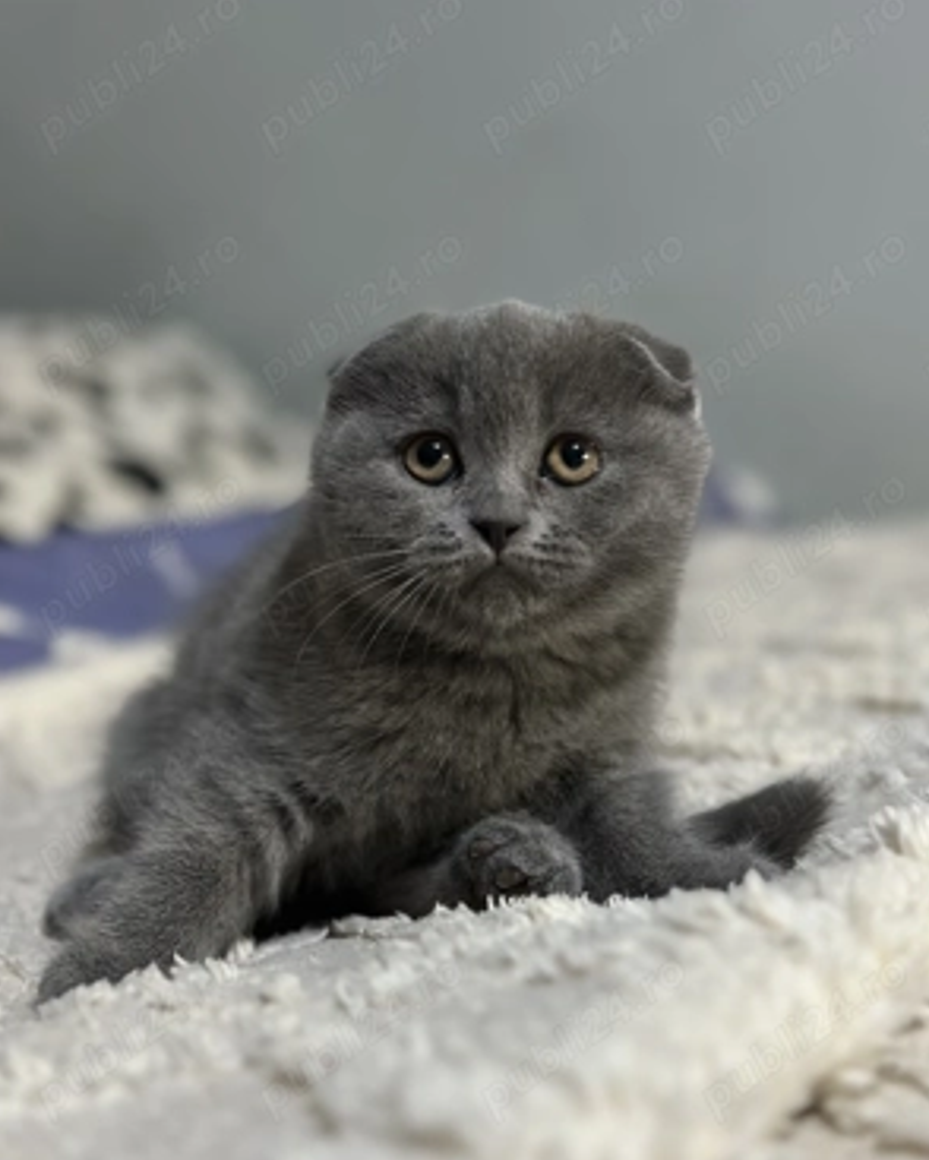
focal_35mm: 51
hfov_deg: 29.7
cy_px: 604
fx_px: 1751
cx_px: 471
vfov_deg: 36.6
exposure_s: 1/46
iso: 400
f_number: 1.78
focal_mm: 6.86
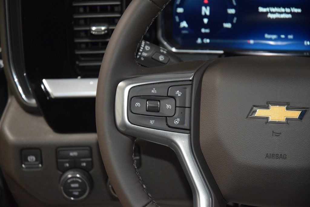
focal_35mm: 105
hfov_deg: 19.5
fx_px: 904
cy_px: 104
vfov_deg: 13.0
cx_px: 155
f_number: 4.5
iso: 2500
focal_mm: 70
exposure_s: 1/60
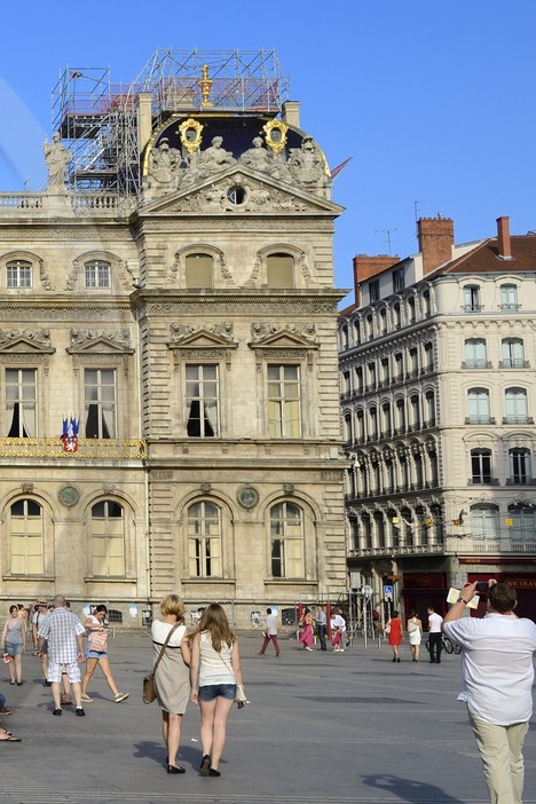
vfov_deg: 30.5
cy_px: 399
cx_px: -347
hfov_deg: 17.7
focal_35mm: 66
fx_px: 1474
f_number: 8
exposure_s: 1/400
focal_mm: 29
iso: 200
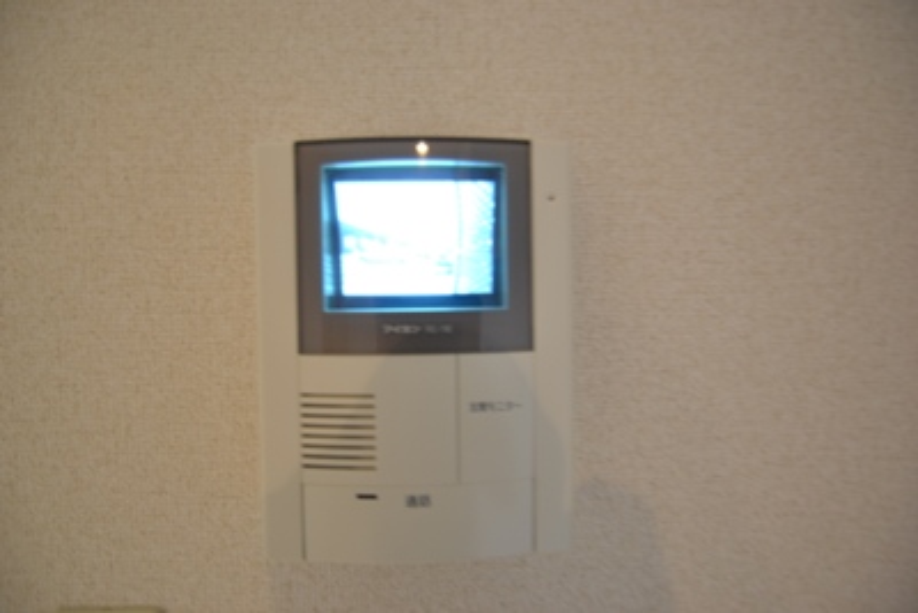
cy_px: 306
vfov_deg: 77.4
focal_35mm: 15
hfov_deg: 100.4
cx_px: 459
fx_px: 383
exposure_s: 1/4
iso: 100
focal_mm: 10
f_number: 3.5
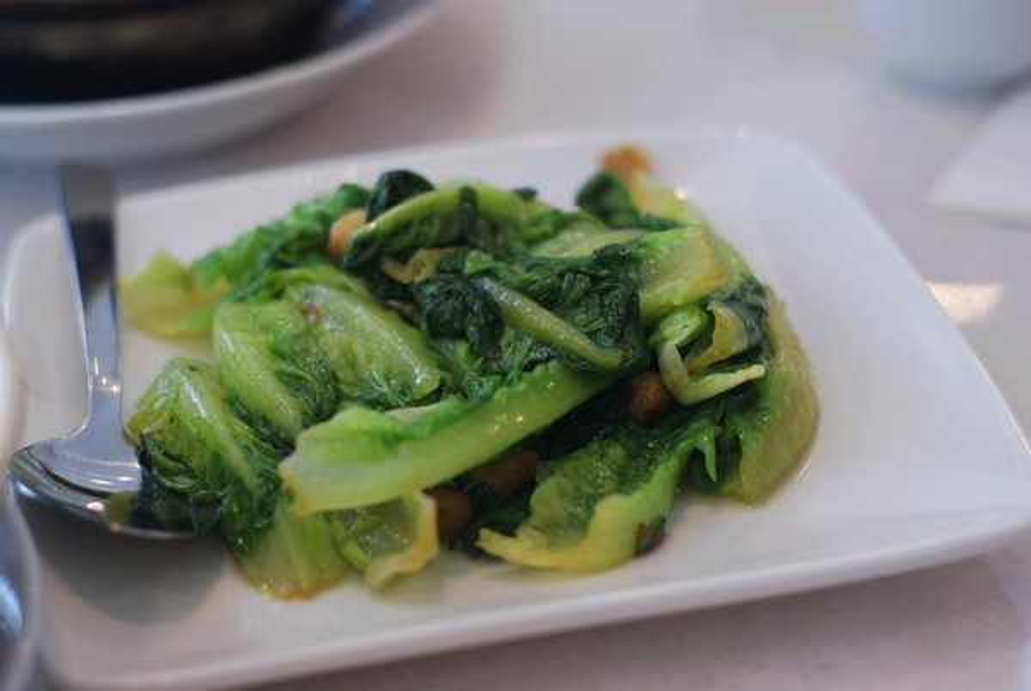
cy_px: 346
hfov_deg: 27.0
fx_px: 2151
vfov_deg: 18.2
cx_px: 516
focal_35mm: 75
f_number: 2.8
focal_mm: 50
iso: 200
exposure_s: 1/60
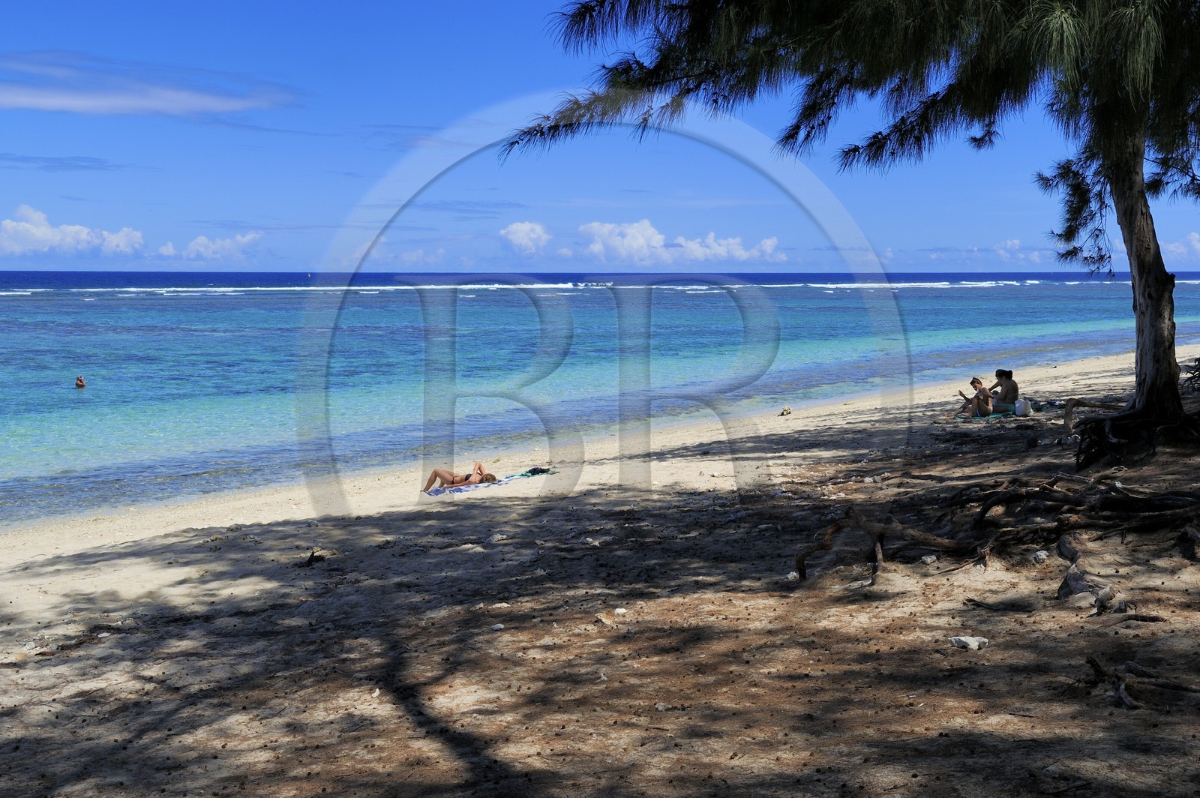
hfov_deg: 50.7
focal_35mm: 38
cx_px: 600
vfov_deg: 35.0
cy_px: 399
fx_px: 1266
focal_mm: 38
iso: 200
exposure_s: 1/250
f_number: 14
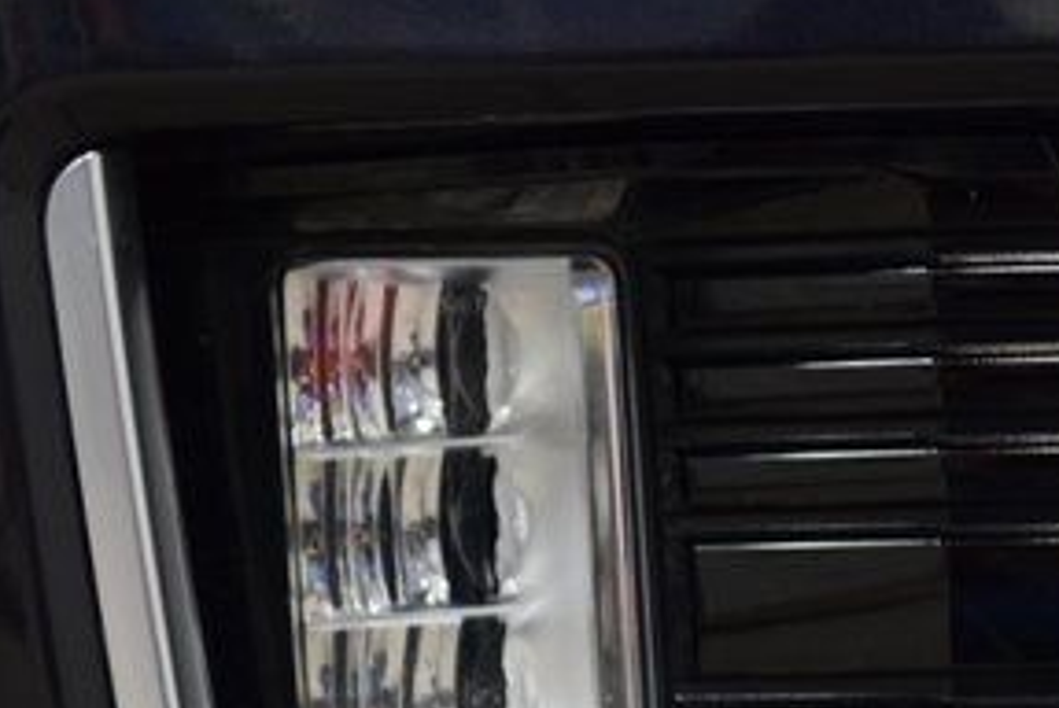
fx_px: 6890
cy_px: 625
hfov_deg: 8.7
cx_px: 996
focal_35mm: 234
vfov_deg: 5.9
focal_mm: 70
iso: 1600
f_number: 3.5
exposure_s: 1/125
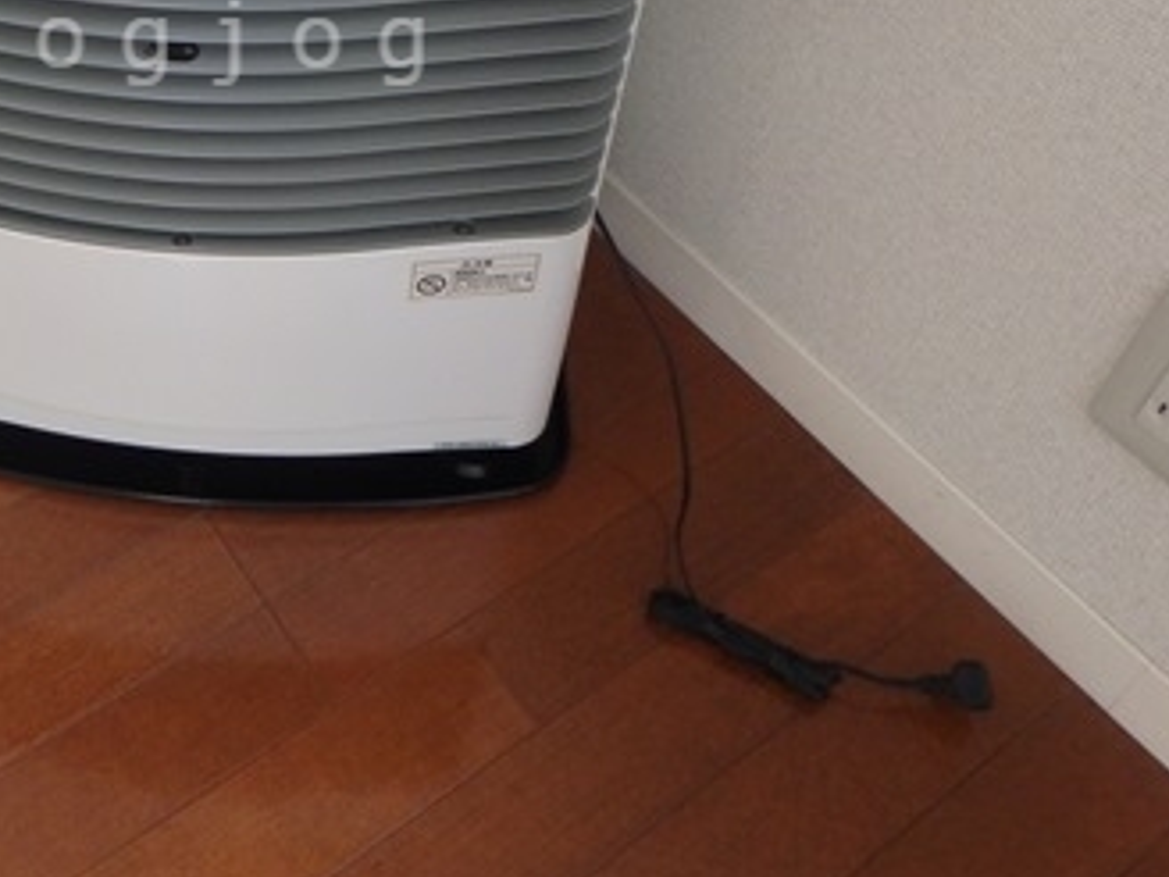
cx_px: 200
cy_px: 43
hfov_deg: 43.2
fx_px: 1385
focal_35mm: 41
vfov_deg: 32.8
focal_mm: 3.7
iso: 250
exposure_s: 1/30
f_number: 3.5
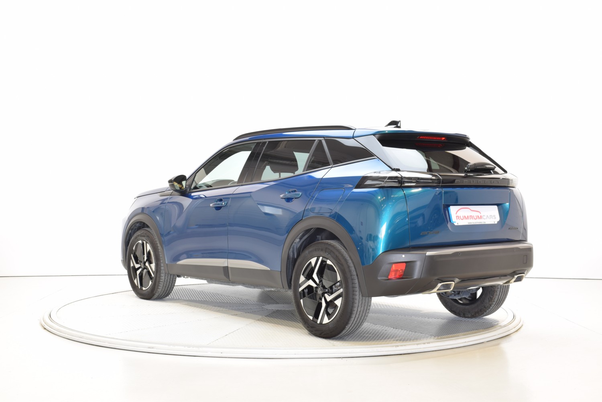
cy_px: 201
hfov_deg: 41.1
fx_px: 803
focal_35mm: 48
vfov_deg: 28.1
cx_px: 301
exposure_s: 1/1.6
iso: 100
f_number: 11
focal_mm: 32
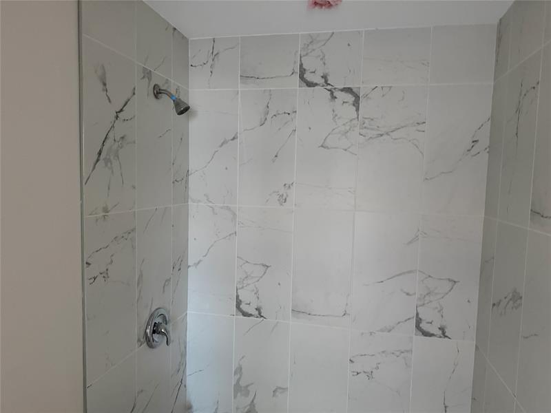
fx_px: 382
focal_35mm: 24
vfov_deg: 56.8
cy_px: 206
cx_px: 276
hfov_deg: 71.6
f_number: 1.78
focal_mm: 6.76
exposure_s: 1/60
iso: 640
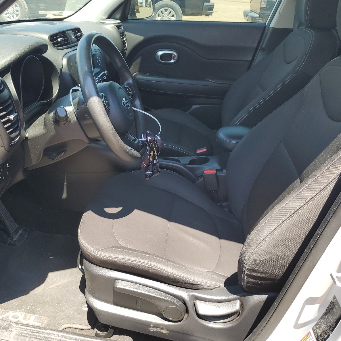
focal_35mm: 31
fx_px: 345
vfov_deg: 52.5
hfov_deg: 52.3
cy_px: 171
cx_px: 144
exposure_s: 1/345
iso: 50
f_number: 1.5
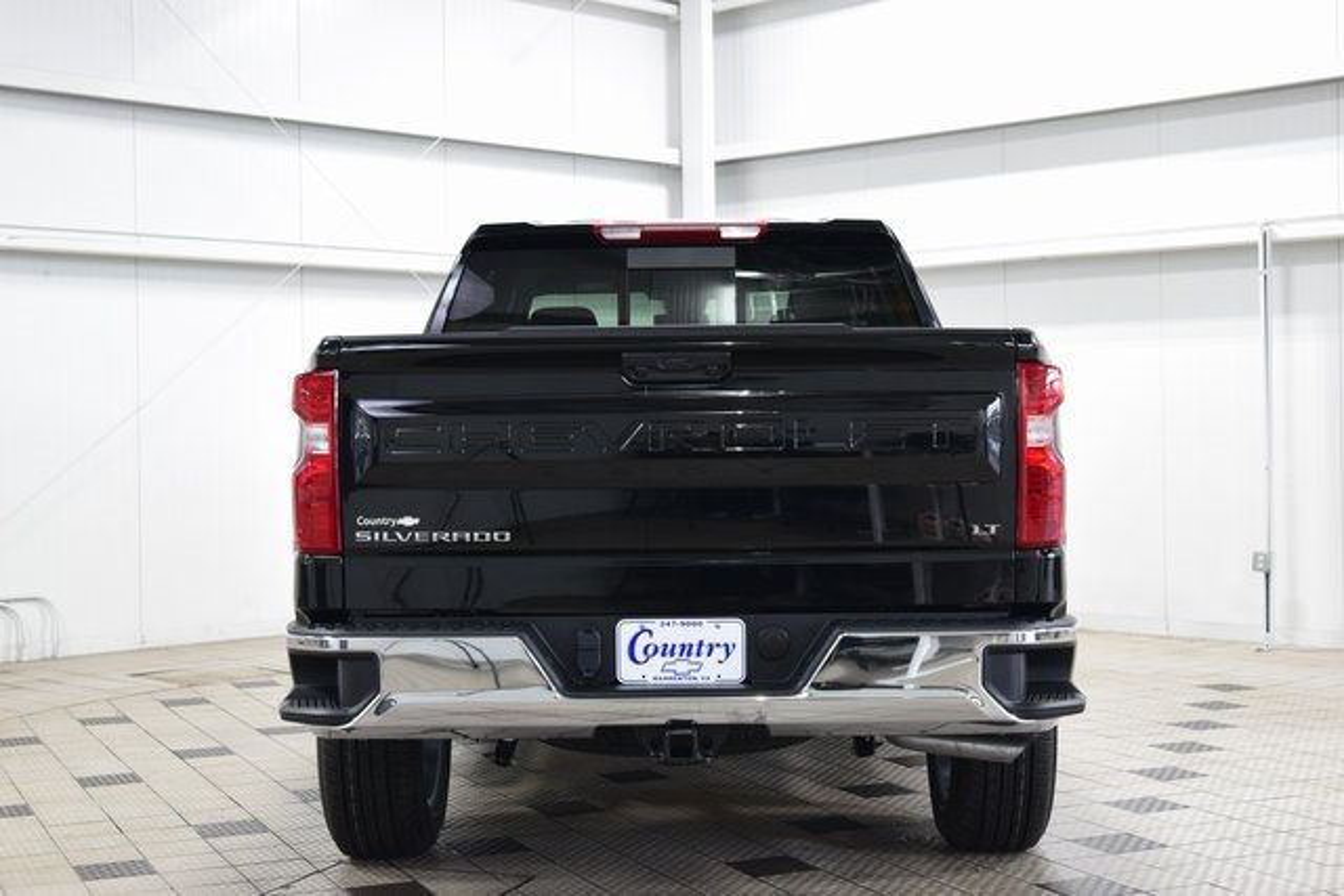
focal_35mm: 52
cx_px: 672
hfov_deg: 37.8
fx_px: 1960
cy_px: 448
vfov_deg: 25.8
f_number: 6.3
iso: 900
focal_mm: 35
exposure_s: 1/15
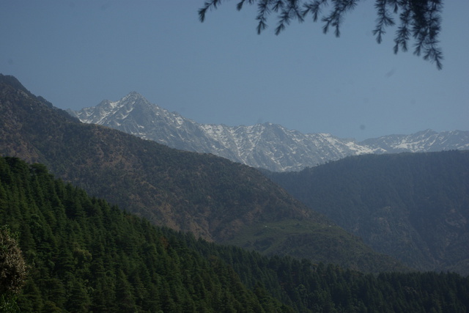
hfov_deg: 24.6
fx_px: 1075
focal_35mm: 82
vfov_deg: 16.6
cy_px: 156
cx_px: 234
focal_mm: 55
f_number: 9.5
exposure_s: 1/125
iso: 100
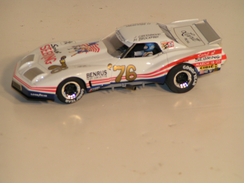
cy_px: 92
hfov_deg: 8.0
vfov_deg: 6.0
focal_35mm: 247
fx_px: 1741
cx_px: 122
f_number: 3.5
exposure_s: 1/250
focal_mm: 37.8
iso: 64
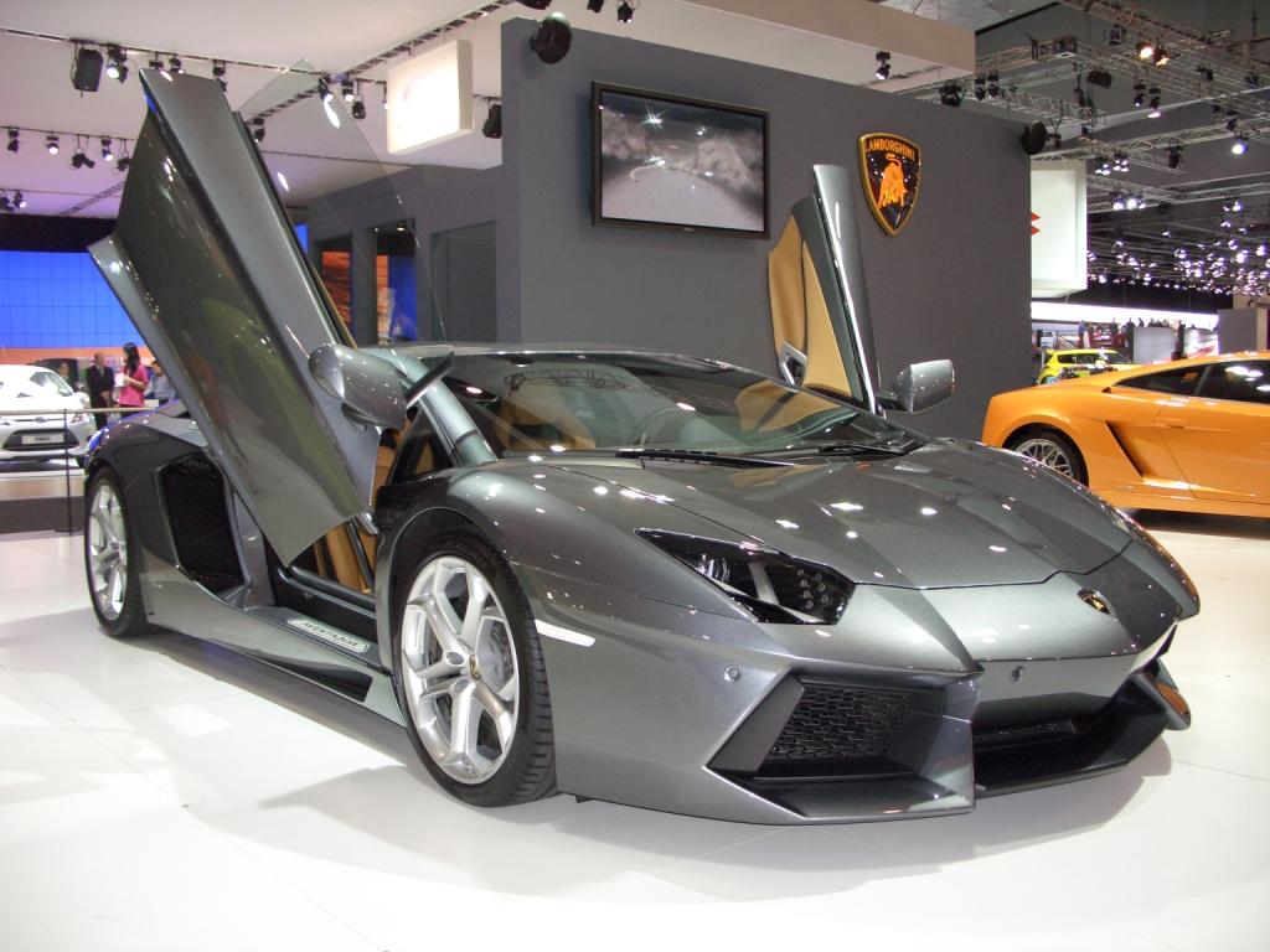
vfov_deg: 42.9
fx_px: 1211
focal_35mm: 33
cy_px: 476
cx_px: 635
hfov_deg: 55.4
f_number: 2.8
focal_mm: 7.1
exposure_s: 1/60
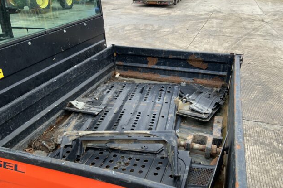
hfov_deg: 60.3
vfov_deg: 42.2
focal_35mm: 31
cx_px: 143
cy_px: 107
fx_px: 244
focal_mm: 3
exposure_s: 1/122
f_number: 1.8
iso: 25
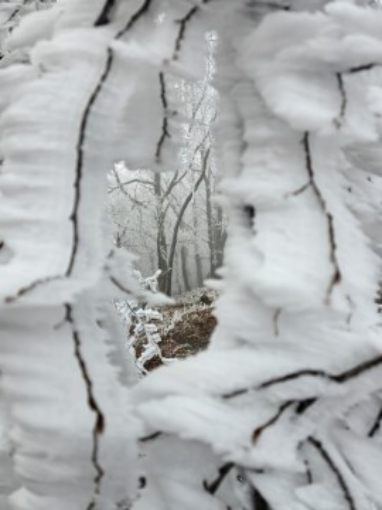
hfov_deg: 58.9
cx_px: 191
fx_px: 338
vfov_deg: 73.9
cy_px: 255
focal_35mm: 23
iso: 25
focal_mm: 5.4
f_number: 1.8
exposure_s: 1/221
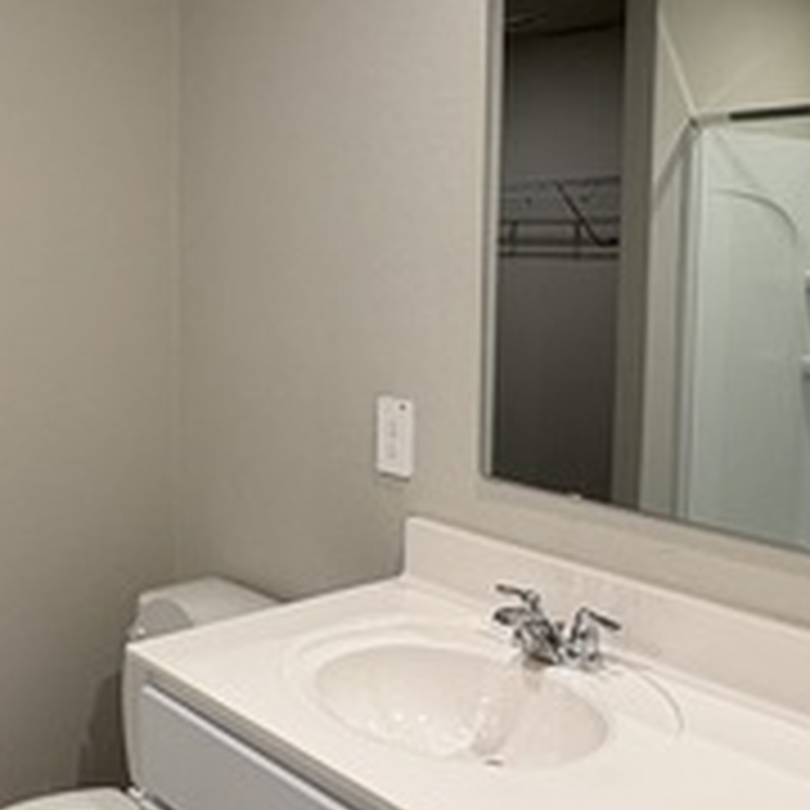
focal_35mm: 44
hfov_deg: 38.3
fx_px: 1165
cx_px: 374
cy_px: 320
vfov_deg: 38.2
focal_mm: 2.22
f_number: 2.2
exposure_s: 1/60
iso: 160
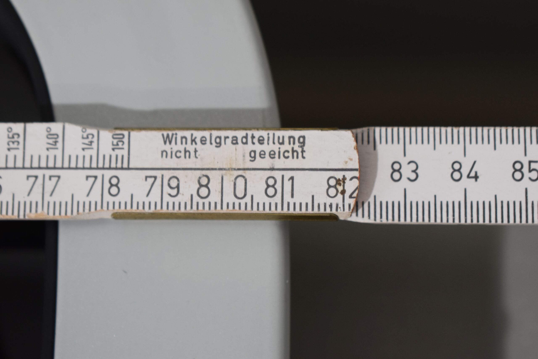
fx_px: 1233
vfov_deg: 16.6
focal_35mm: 82
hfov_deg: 24.6
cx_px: 269
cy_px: 180
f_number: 5.6
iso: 560
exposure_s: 1/60
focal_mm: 55
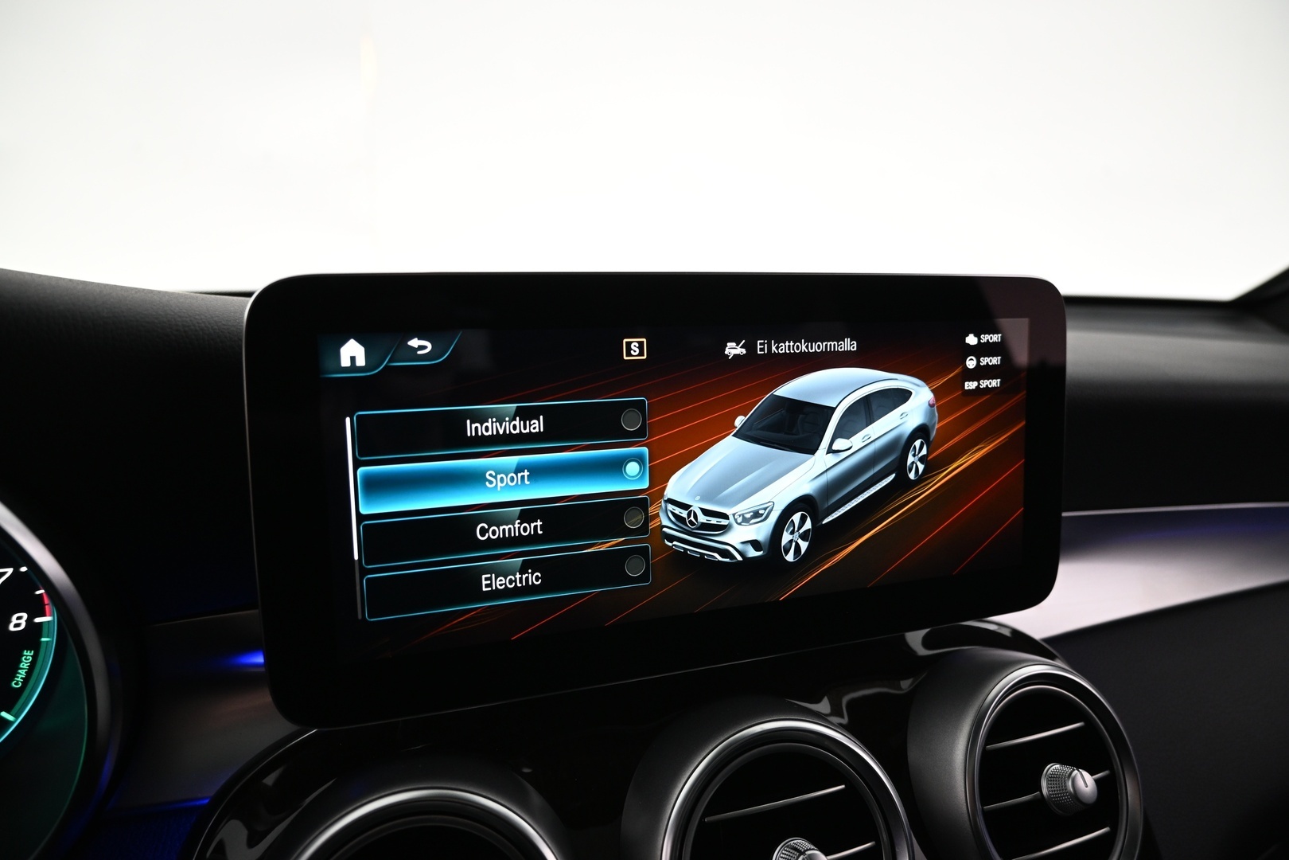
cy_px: 430
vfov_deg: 53.1
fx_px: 859
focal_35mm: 24
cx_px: 644
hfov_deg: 73.7
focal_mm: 16
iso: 720
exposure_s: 1/25
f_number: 3.5
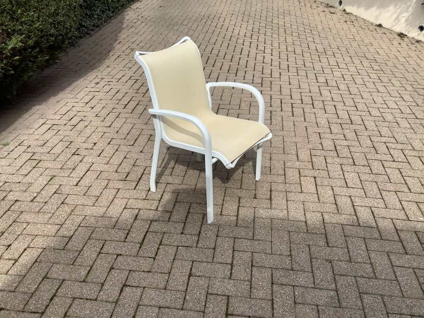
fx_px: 380
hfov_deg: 58.4
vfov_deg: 45.4
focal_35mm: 31
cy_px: 159
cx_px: 212
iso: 25
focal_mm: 3.3
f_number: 2.4
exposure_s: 1/858
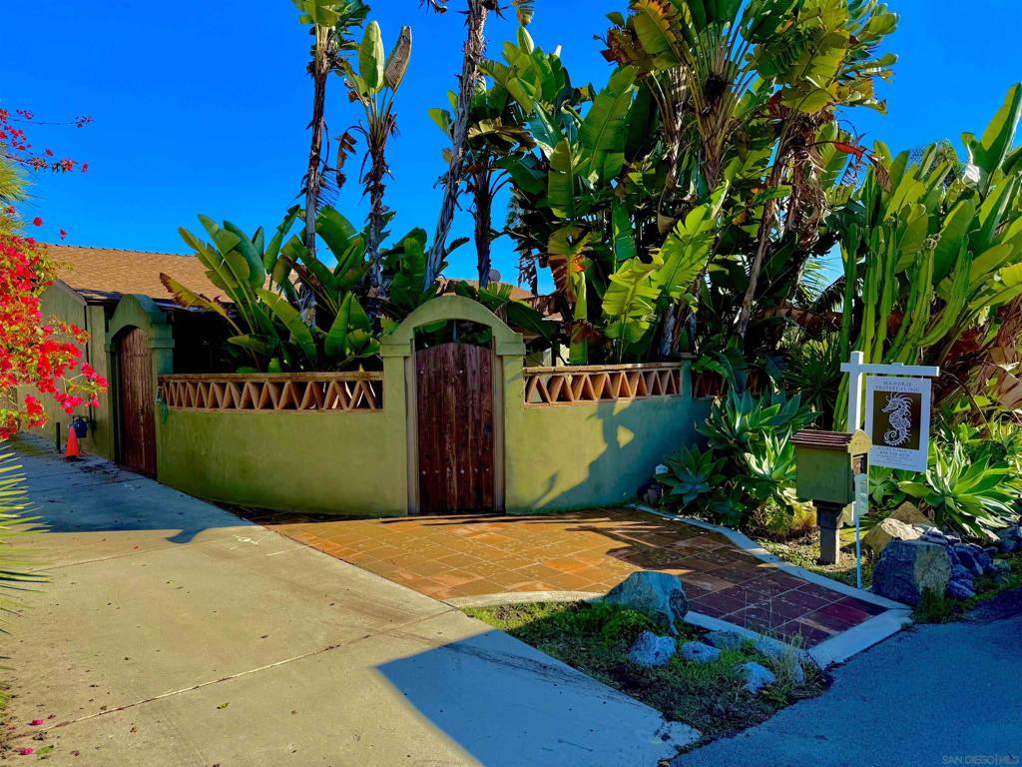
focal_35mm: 24
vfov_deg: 56.8
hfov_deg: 71.6
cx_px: 511
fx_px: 709
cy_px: 384
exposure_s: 1/2000
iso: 80
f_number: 1.78
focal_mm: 6.76
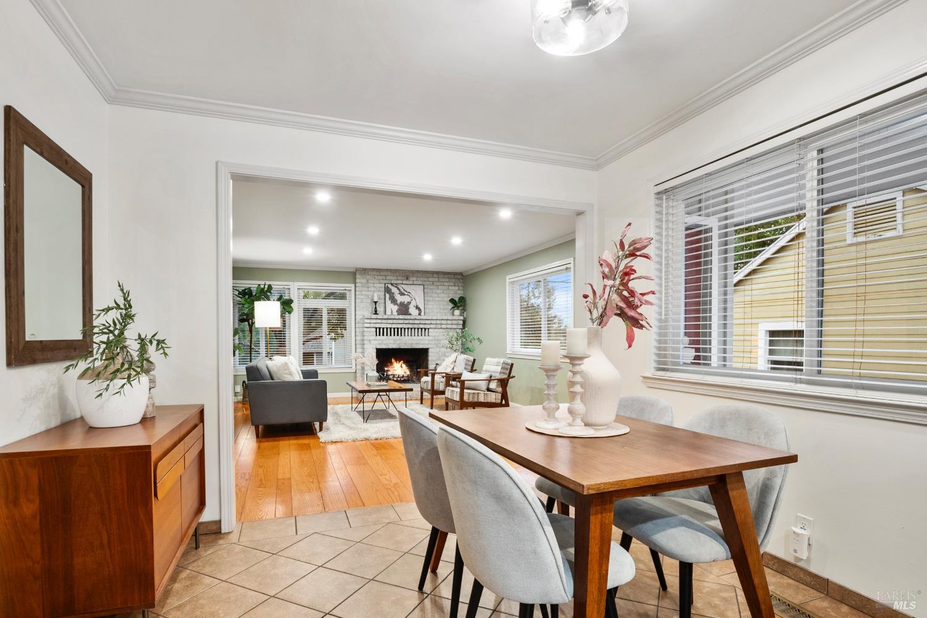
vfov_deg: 67.4
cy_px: 309
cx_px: 464
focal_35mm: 18
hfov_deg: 90.0
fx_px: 463
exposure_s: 1/1.67
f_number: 8
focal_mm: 12
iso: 250
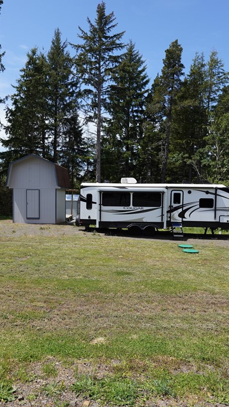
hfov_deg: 42.8
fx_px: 291
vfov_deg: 69.9
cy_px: 204
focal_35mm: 27
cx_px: 99
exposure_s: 1/1000
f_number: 4
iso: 100
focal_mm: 14
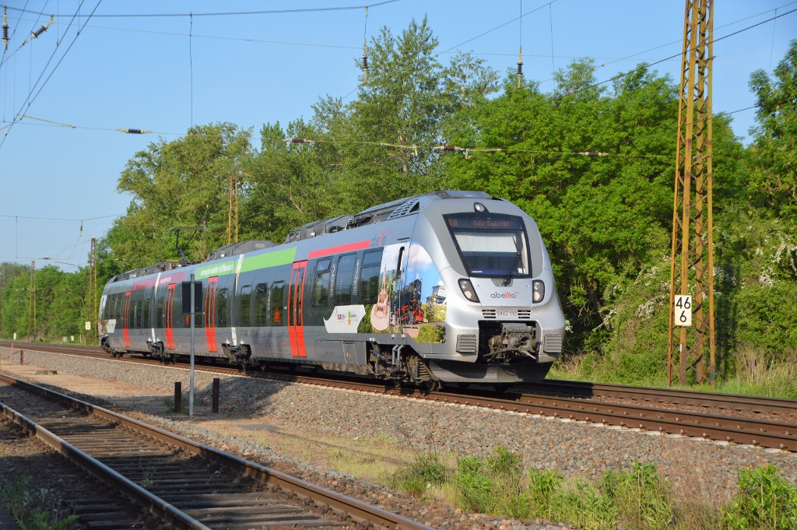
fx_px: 1526
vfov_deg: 19.7
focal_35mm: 69
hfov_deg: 29.3
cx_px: 398
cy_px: 265
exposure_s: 1/2000
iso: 400
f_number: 7.1
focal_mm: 46
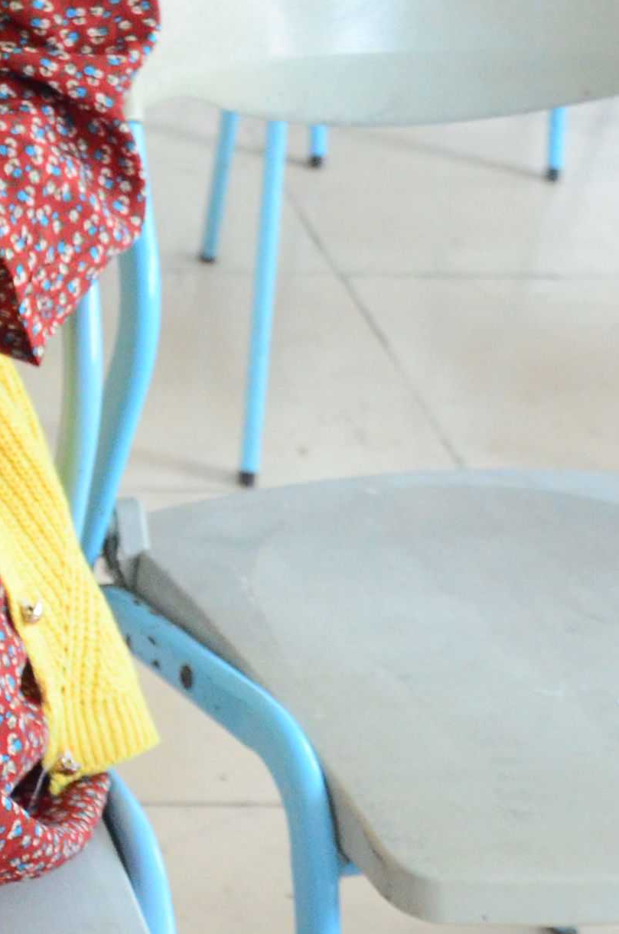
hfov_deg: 11.6
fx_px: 2823
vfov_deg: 18.8
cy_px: 451
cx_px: -475
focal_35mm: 109
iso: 1600
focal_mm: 18
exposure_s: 1/25
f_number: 3.5
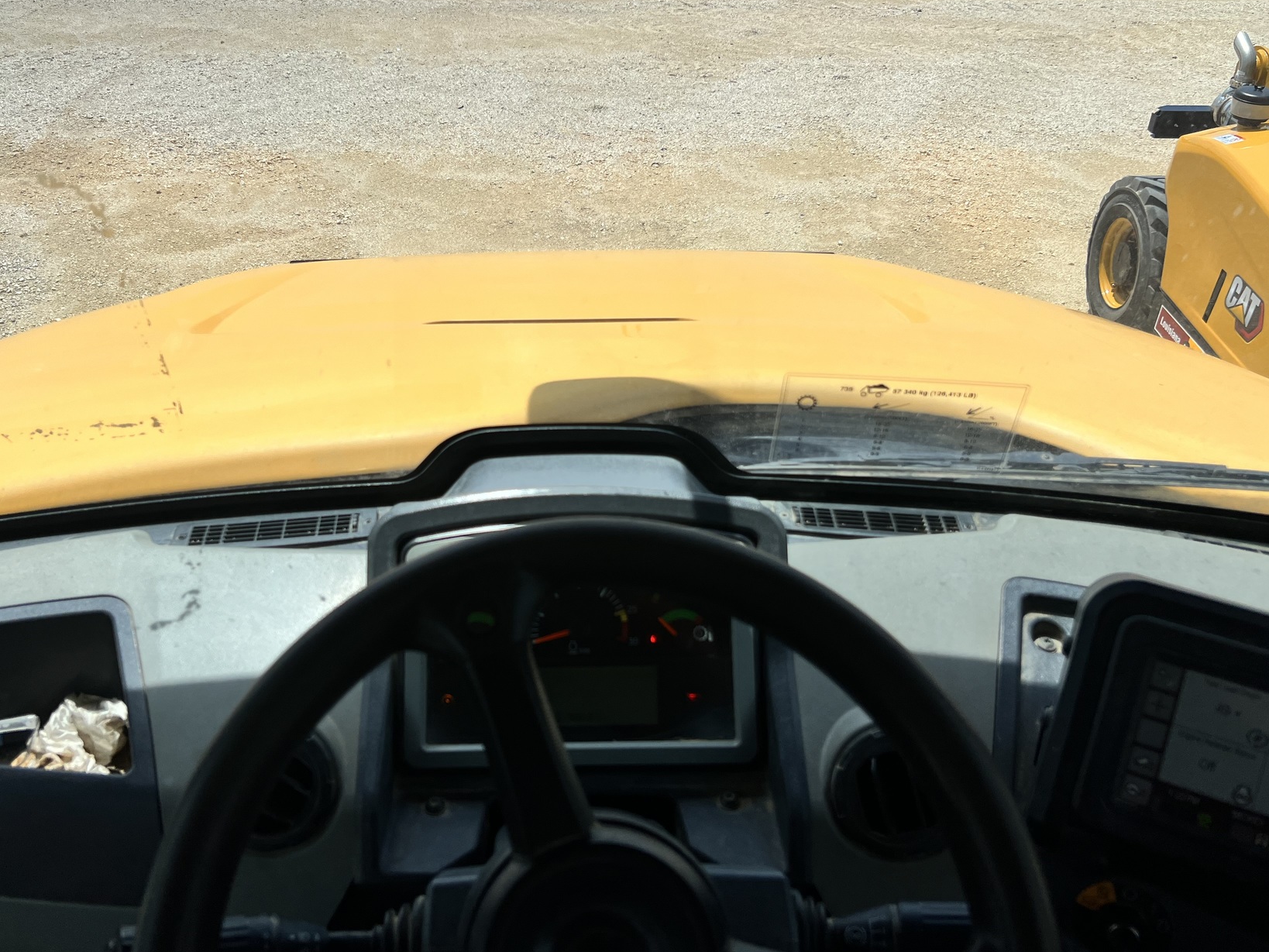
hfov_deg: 56.8
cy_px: 408
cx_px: 595
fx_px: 1173
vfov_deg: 44.1
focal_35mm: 32
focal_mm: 5.7
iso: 50
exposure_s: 1/9434
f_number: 1.5
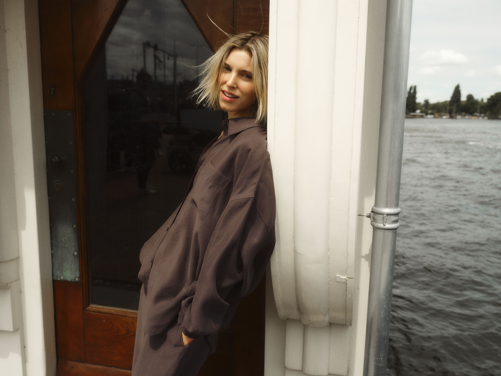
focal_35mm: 33
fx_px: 478
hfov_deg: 55.4
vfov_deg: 42.9
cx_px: 250
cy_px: 188
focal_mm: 41.1
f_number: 6.4
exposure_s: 1/1600
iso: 400
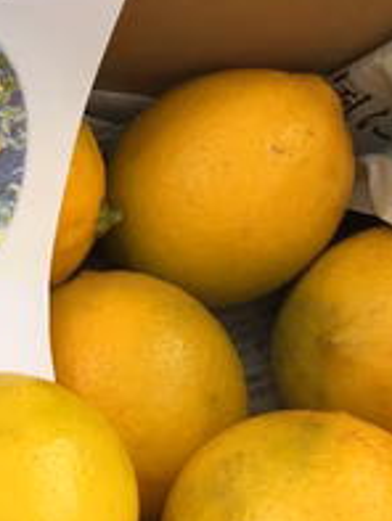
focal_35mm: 63
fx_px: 950
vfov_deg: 30.4
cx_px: -135
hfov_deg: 20.9
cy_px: 360
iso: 25
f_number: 2.4
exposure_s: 1/155
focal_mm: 3.3
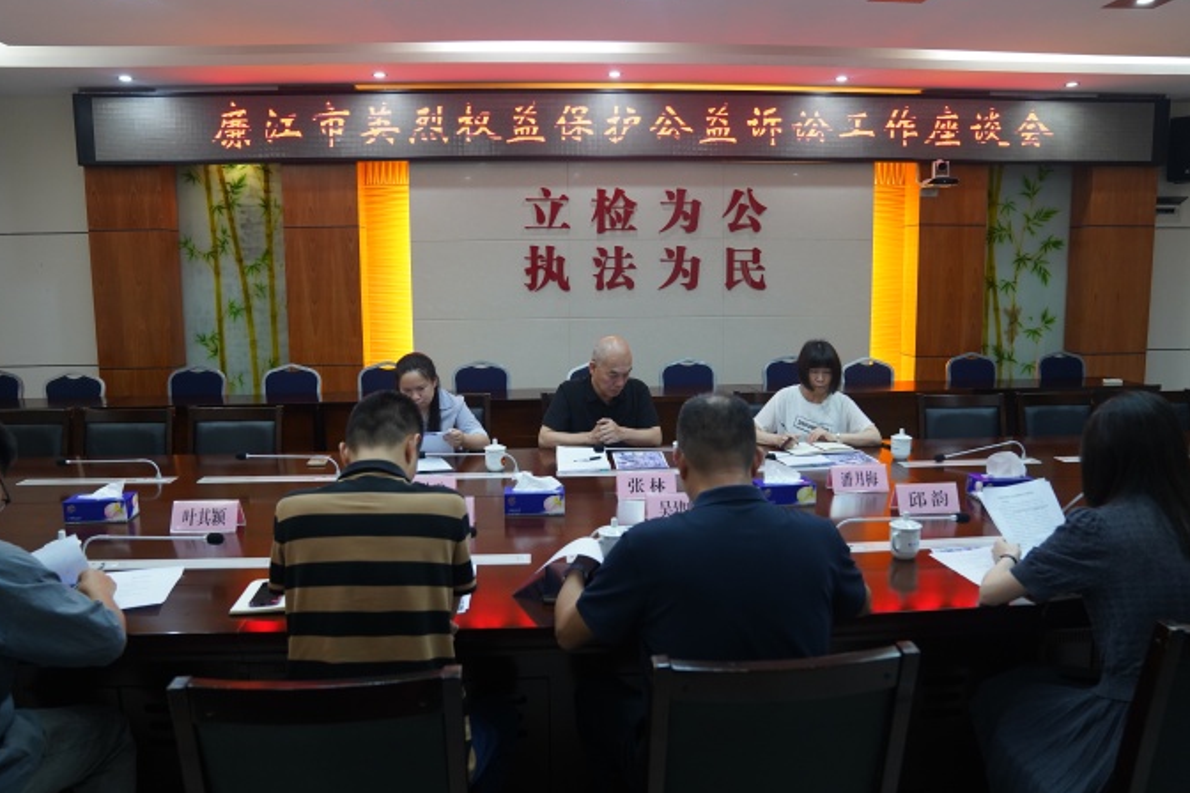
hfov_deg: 71.5
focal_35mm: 25
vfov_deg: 51.3
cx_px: 597
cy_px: 390
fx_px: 826
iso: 1600
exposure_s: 1/160
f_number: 3.2
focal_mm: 24
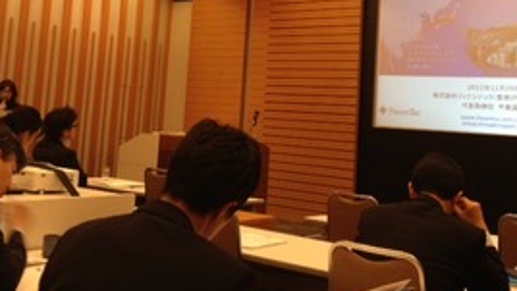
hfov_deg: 36.6
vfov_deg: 20.8
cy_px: 40
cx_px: 266
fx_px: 782
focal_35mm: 57
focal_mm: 4.28
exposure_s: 1/20
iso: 125
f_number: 2.4
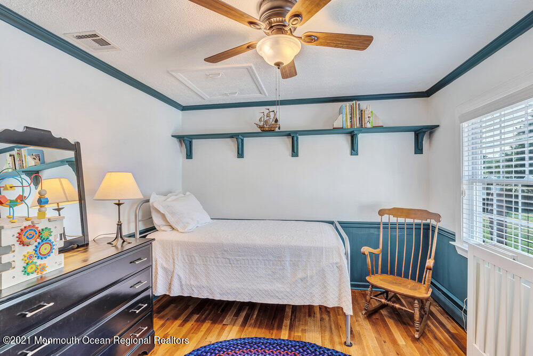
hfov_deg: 96.7
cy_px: 178
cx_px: 266
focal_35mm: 16
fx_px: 237
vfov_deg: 73.8
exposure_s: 1/10
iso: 400
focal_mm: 16
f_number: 8
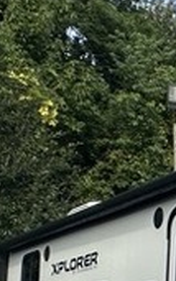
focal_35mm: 87
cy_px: 334
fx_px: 667
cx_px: 490
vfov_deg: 22.1
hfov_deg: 11.1
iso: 50
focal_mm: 2.22
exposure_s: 1/2132
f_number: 2.2
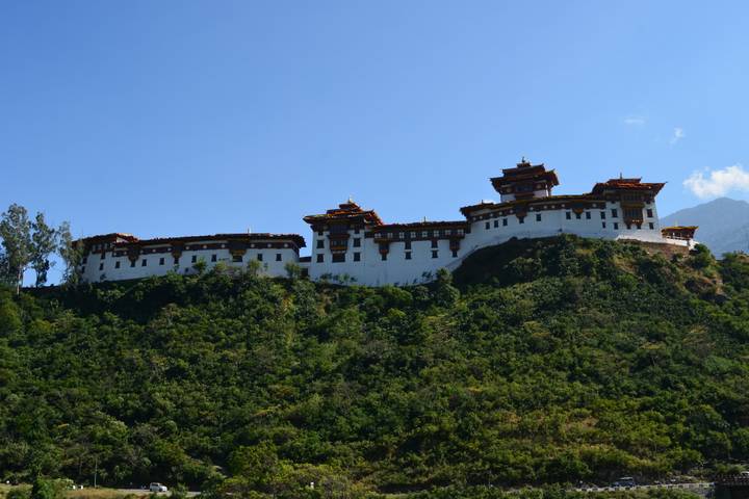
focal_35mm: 39
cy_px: 250
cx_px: 374
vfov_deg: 34.2
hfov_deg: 49.6
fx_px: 811
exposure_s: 1/250
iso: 125
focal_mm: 26
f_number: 8
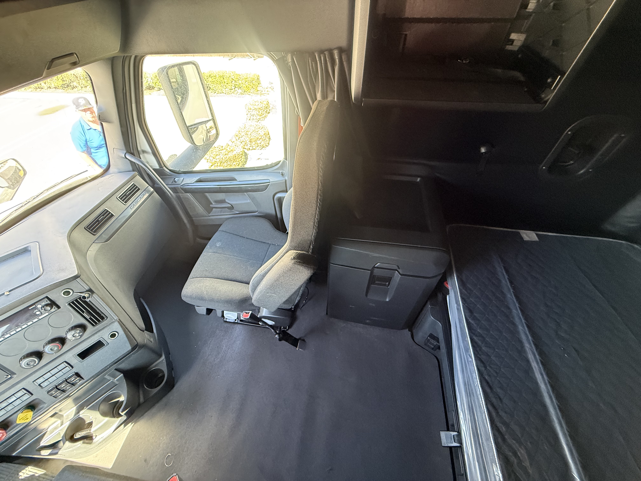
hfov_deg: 102.1
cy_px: 240
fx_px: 259
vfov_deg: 85.7
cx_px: 320
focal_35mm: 14
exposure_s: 1/60
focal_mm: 2.22
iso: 500
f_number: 2.2
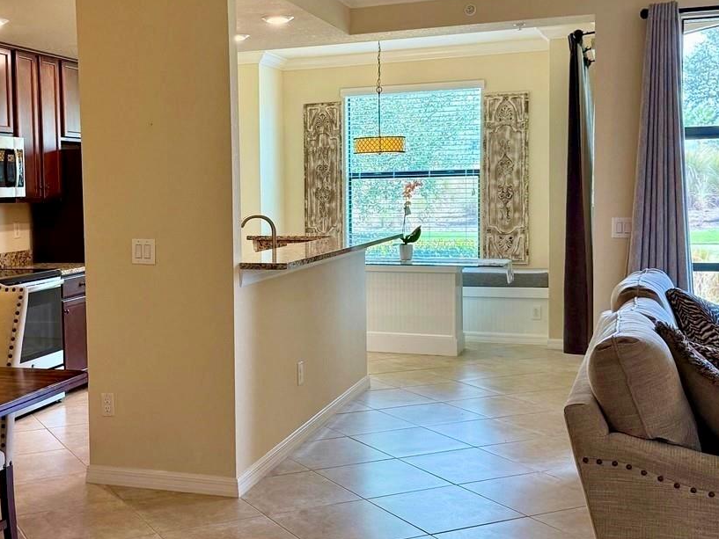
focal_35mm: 47
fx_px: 976
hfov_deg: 39.8
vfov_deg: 30.9
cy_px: 238
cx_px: 224
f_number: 1.78
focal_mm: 6.76
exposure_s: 1/133
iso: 200
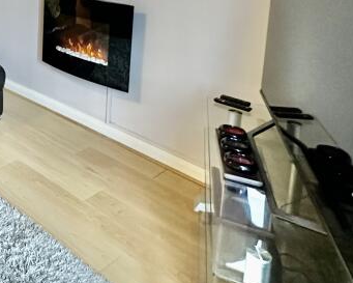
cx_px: -72
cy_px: -34
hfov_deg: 35.2
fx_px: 428
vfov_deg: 31.9
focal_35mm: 41
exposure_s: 1/50
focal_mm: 2.22
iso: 500
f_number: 2.2
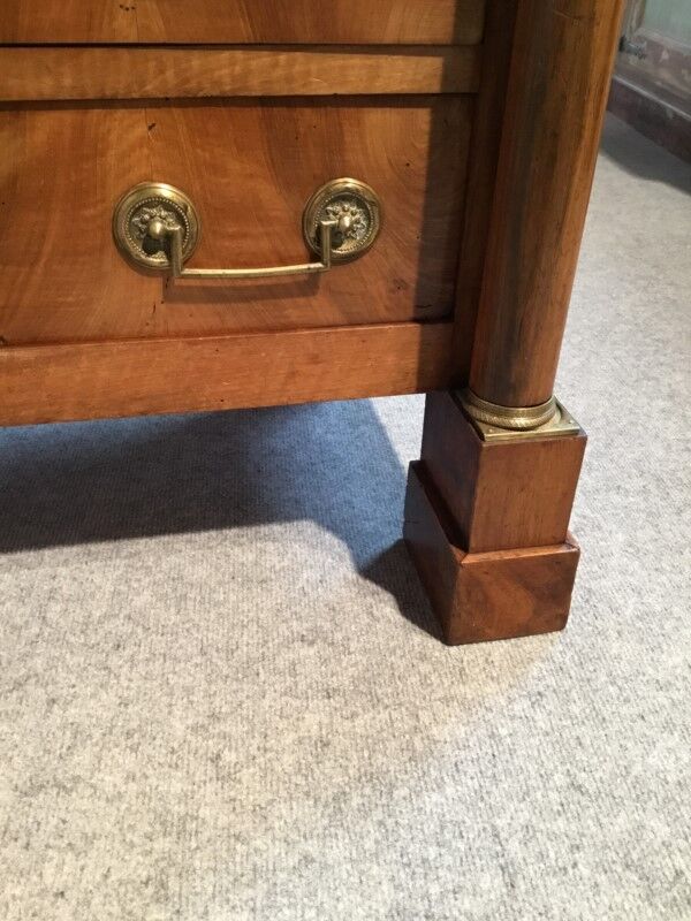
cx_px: 346
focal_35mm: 31
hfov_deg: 45.4
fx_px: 825
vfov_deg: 58.4
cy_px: 460
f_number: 2.4
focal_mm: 3.3
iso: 200
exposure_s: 1/20
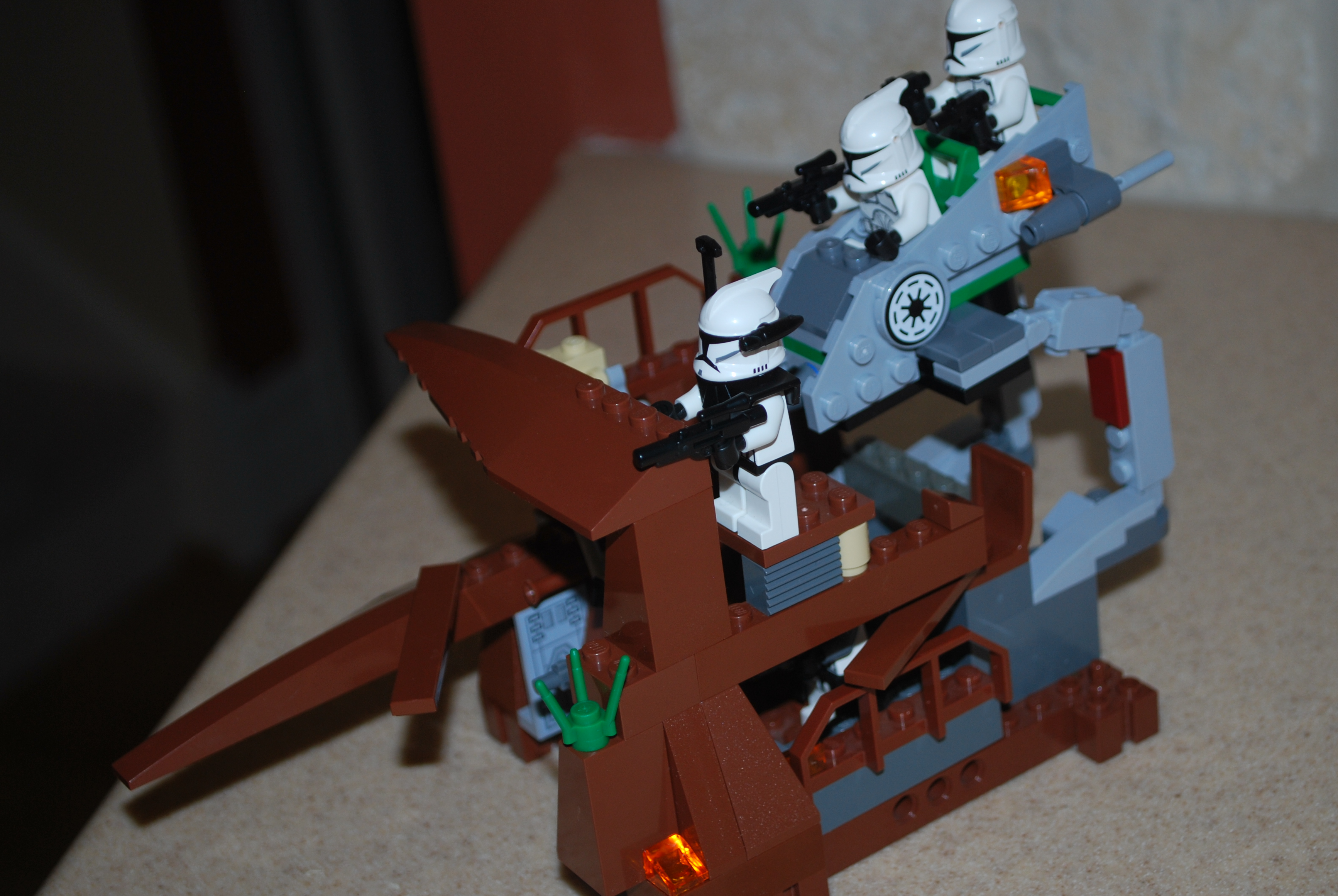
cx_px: 701
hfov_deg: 30.0
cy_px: 451
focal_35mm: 67
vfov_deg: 20.4
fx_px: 2493
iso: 200
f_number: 5.3
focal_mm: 40
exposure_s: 1/60
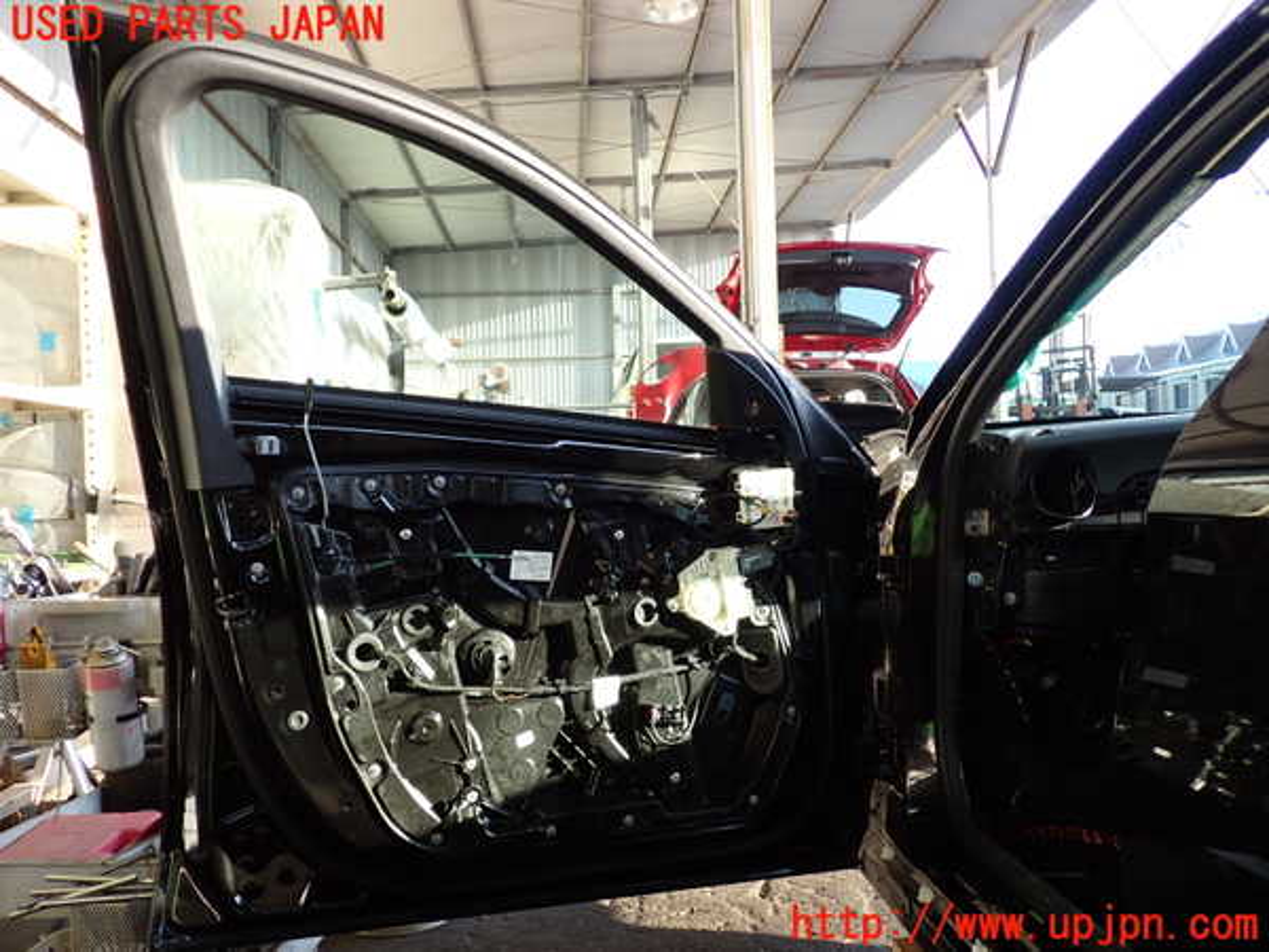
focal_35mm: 32
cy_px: 476
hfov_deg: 56.8
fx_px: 1173
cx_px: 634
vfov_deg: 44.2
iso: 100
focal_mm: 5.79
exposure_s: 1/125
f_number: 2.4
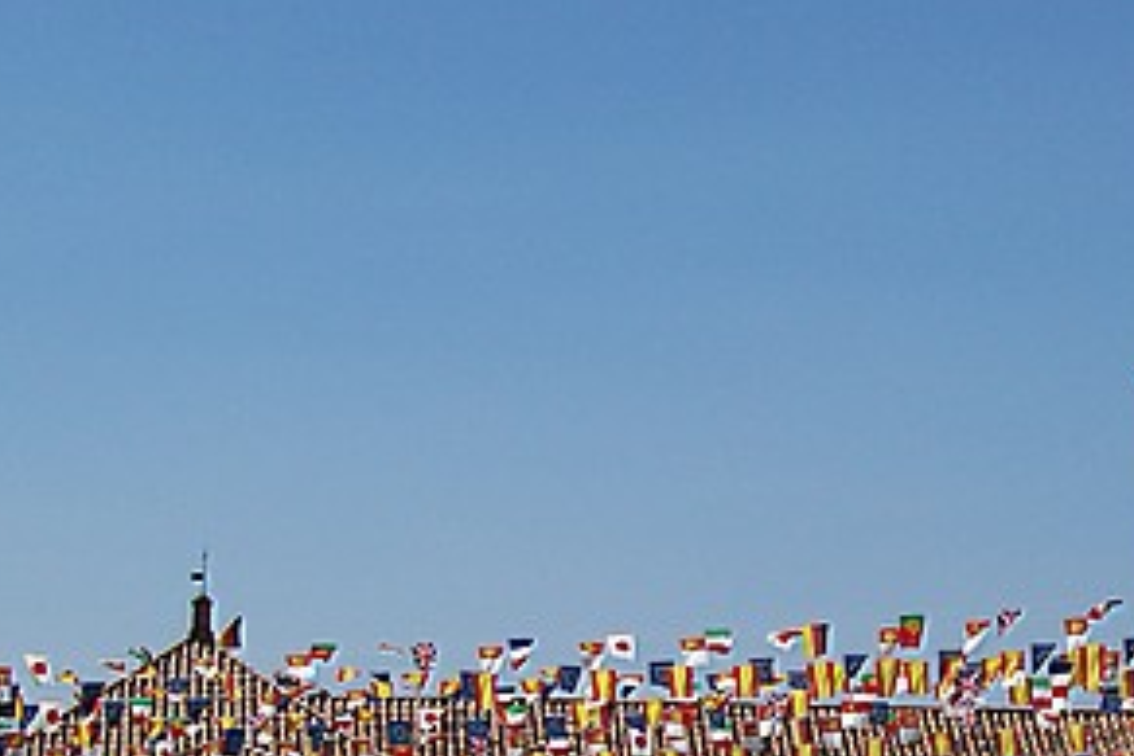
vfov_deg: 10.7
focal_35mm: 127
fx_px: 4000
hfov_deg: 16.0
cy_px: 688
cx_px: 912
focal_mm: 10.8
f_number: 6.7
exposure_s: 1/500
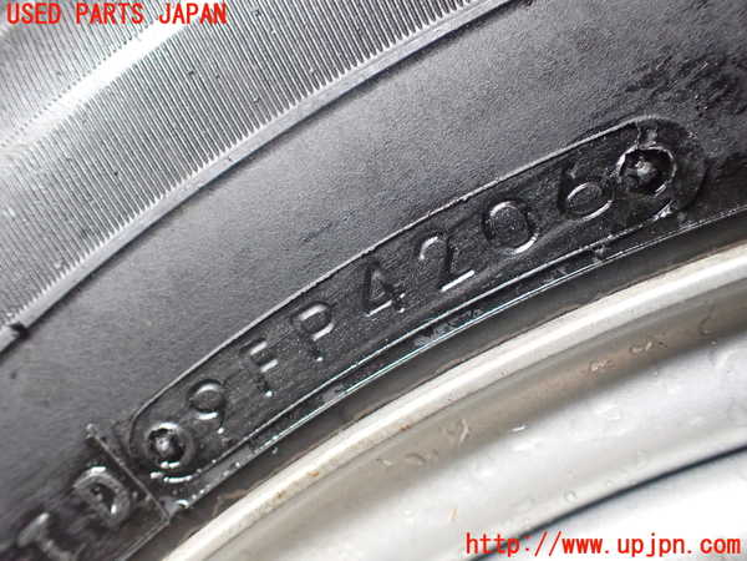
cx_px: 374
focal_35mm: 30
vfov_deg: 46.8
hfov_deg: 60.0
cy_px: 280
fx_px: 647
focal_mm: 5.4
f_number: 2.3
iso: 800
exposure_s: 1/80
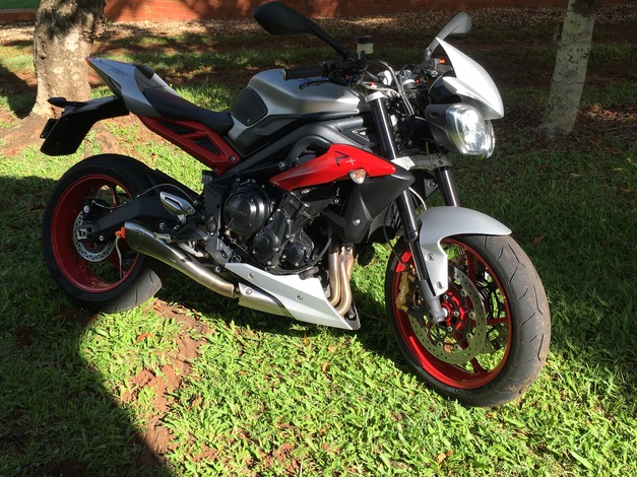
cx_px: 275
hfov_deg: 50.0
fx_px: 681
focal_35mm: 37
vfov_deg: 38.6
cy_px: 211
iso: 25
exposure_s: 1/680
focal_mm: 4.15
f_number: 2.2
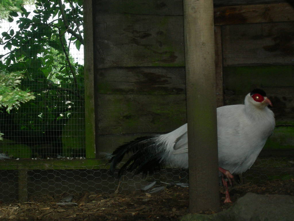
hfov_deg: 15.6
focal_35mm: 126
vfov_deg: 11.8
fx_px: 1070
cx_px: 147
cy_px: 110
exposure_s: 1/120
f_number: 5.2
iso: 200
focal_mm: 26.3
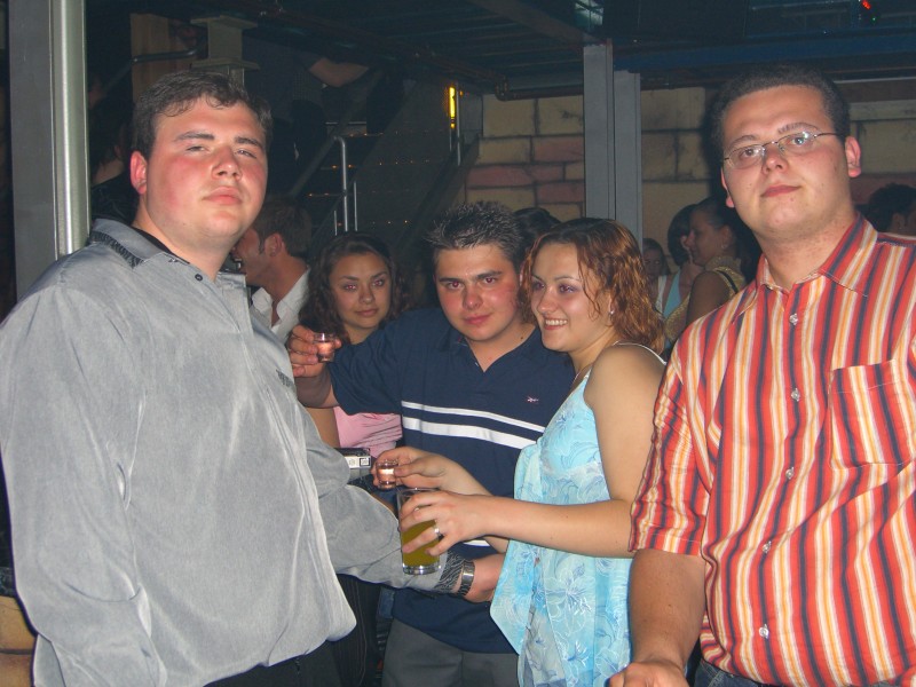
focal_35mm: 46
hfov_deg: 41.2
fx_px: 1217
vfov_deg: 31.5
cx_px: 458
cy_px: 344
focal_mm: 9.5
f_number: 3.1
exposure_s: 1/60
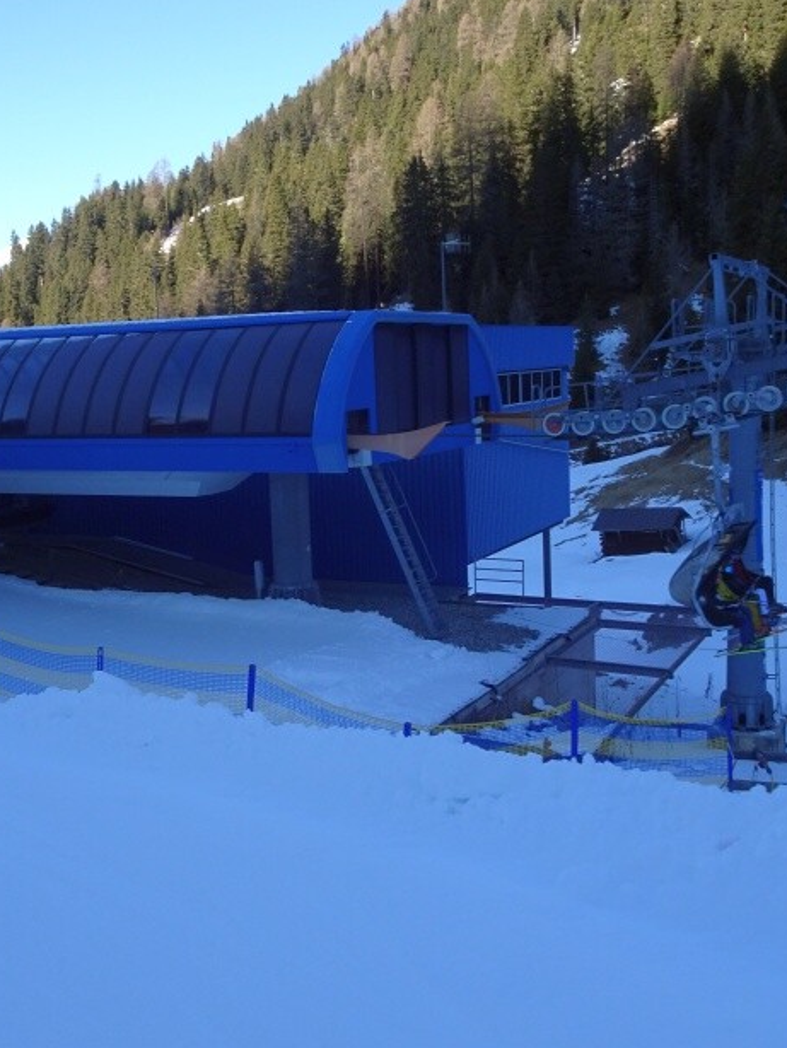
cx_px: 306
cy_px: 478
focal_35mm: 40
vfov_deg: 46.7
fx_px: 1212
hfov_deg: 35.8
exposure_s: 1/320
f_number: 3.5
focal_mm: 4.1
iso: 80
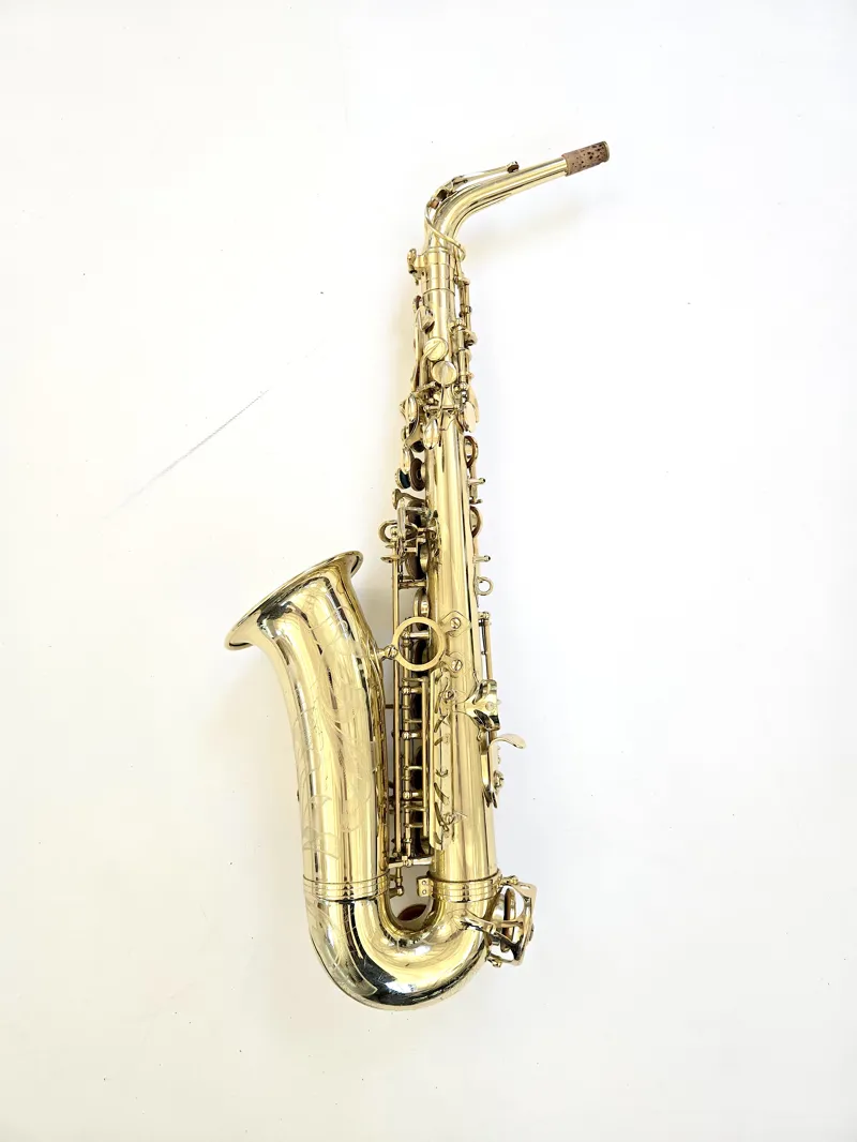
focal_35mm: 23
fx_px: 759
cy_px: 571
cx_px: 428
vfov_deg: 73.9
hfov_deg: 58.9
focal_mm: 5.4
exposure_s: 1/100
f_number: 1.8
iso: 200
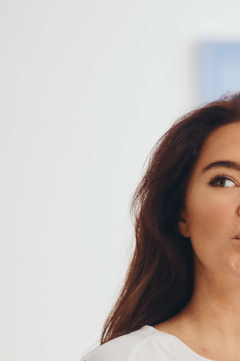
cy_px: 323
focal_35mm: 388
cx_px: 221
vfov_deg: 5.3
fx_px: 3880
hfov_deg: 3.5
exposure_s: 1/125
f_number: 3.5
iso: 100
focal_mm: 180
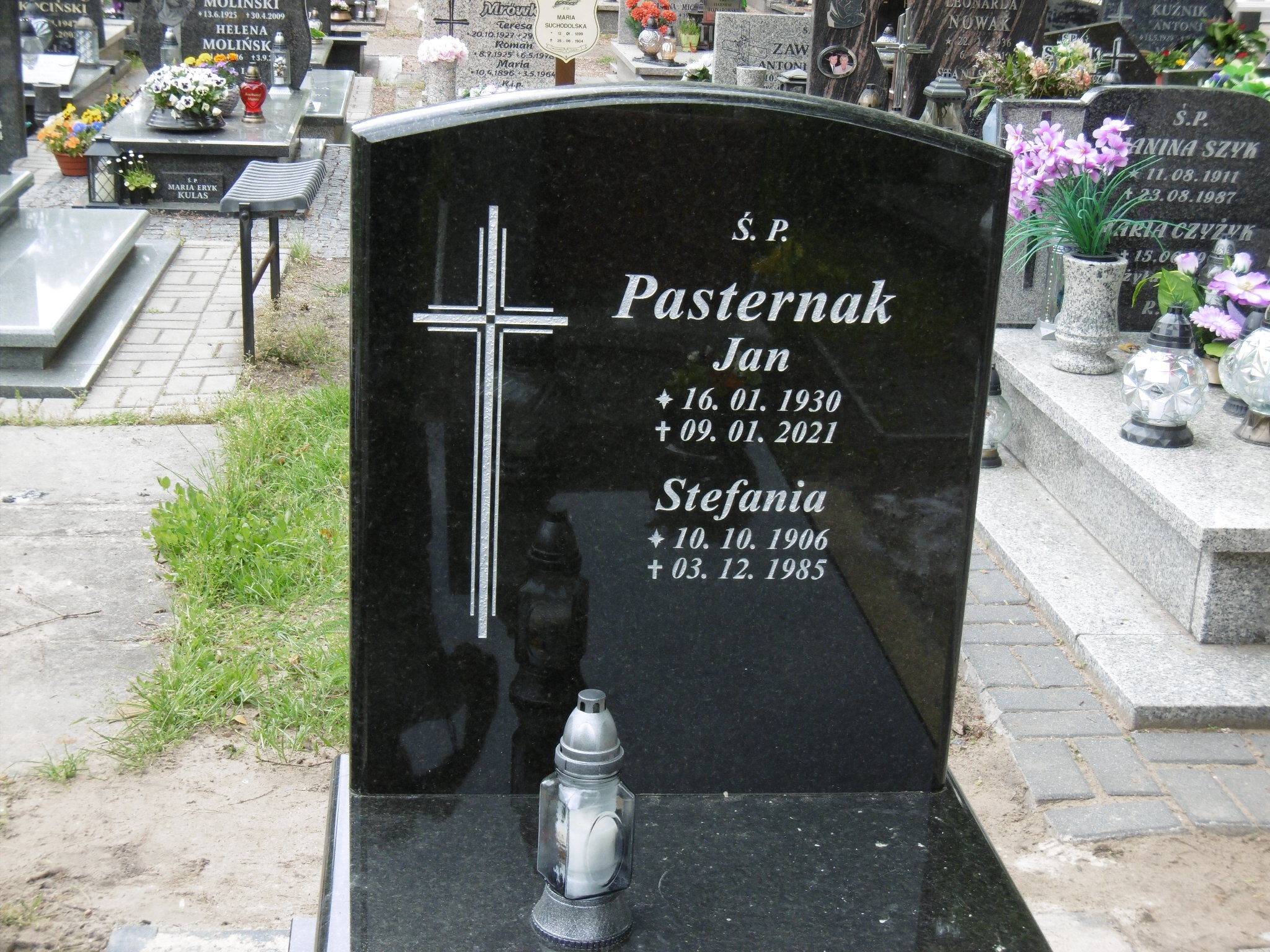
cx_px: 635
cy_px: 476
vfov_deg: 24.8
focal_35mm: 59
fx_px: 2165
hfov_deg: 32.7
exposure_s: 1/125
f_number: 4.2
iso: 100
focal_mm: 10.5
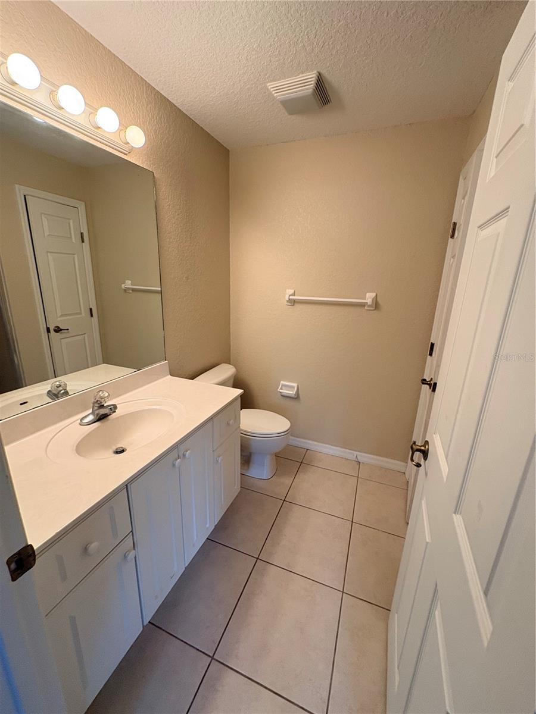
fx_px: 289
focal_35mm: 14
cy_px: 357
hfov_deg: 85.7
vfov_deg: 102.1
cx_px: 268
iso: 200
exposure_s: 1/120
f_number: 2.2
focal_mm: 2.22
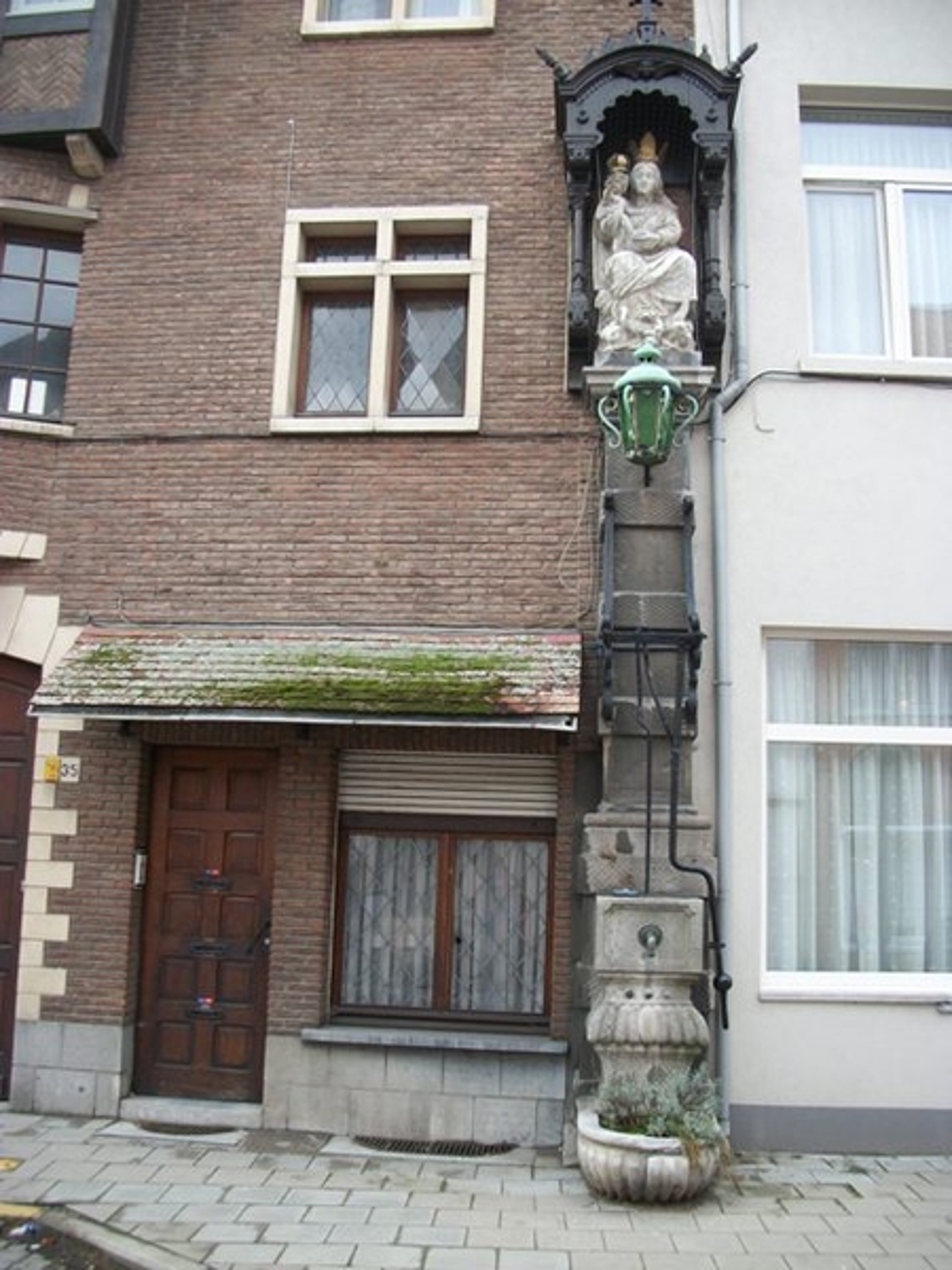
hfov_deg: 44.2
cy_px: 635
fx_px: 1173
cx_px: 476
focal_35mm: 32
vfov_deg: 56.8
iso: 80
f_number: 2.9
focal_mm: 5.7
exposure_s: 1/80
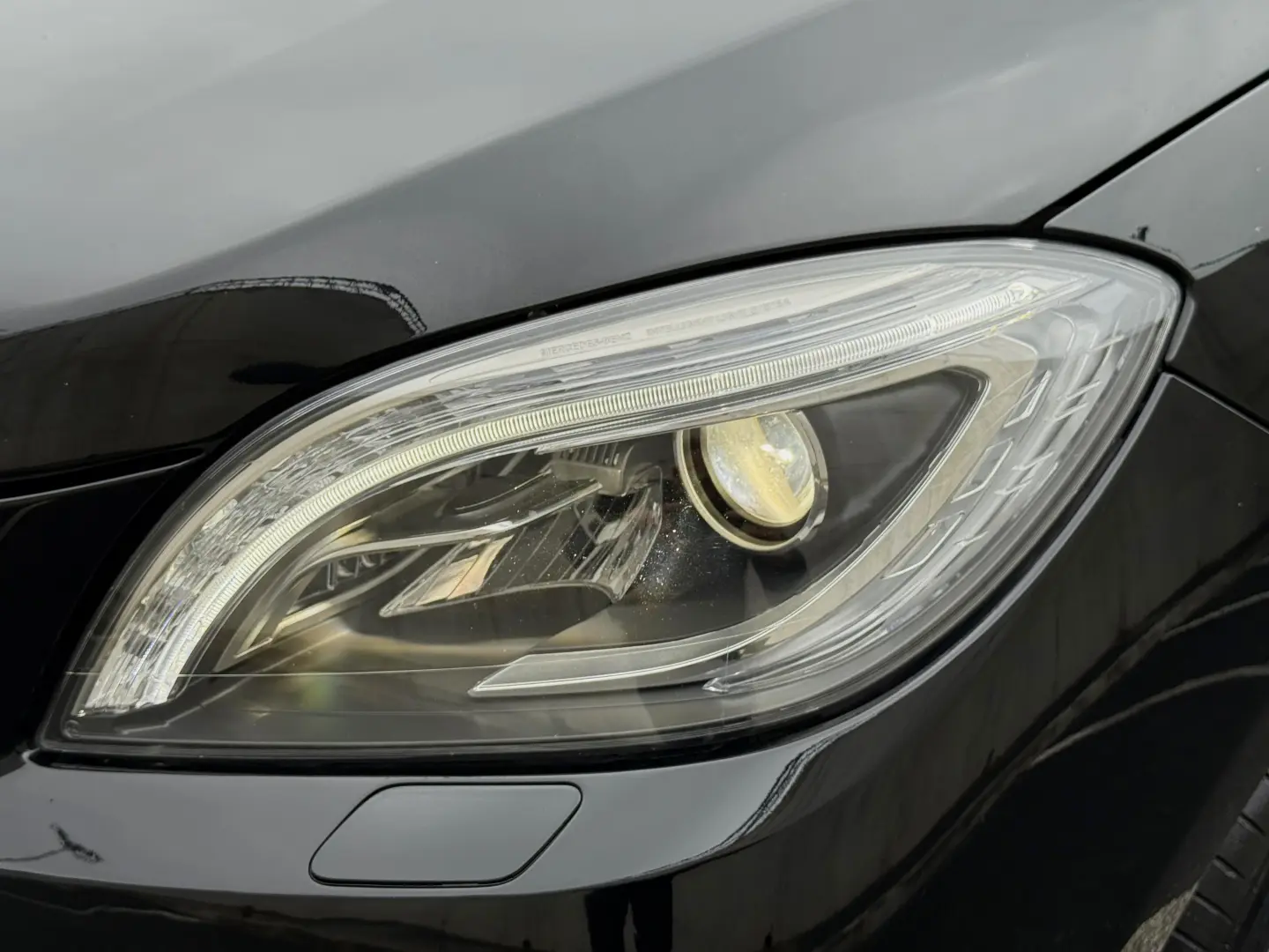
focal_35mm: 48
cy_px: 476
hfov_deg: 39.7
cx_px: 634
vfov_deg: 30.3
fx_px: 1760
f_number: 1.78
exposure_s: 1/506
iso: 64
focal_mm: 6.76
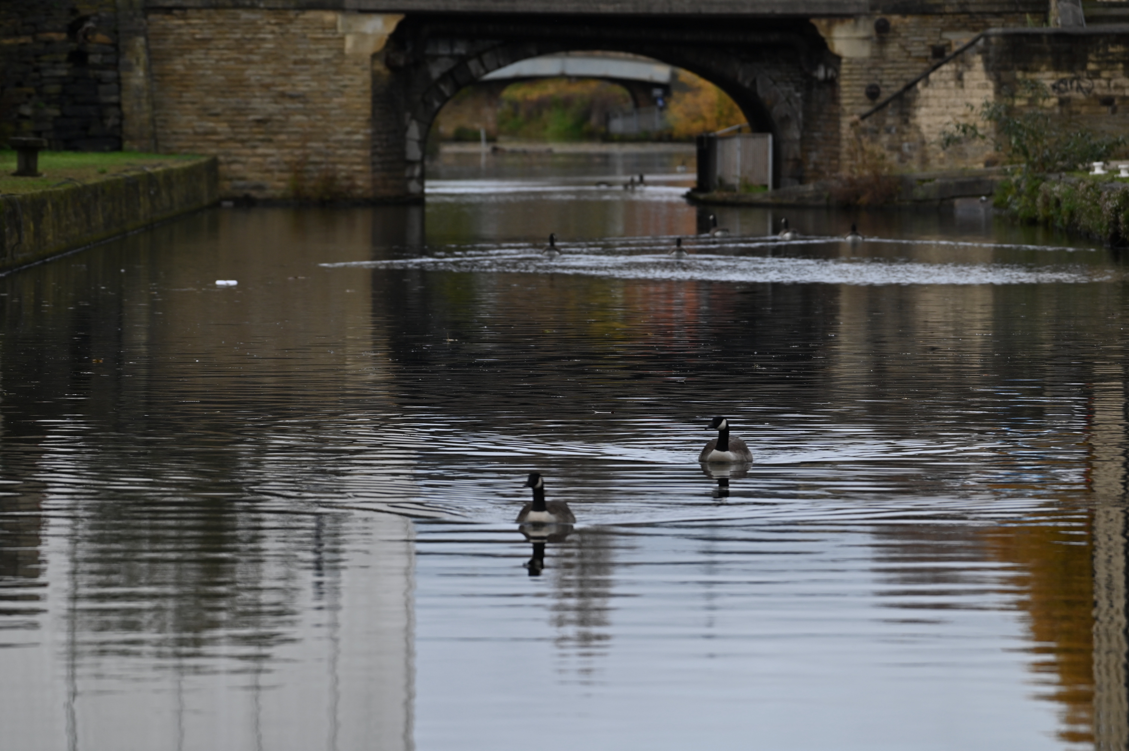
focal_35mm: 270
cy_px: 376
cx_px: 564
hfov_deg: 7.6
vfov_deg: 5.1
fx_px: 8462
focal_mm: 270
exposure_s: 1/500
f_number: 5.6
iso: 400
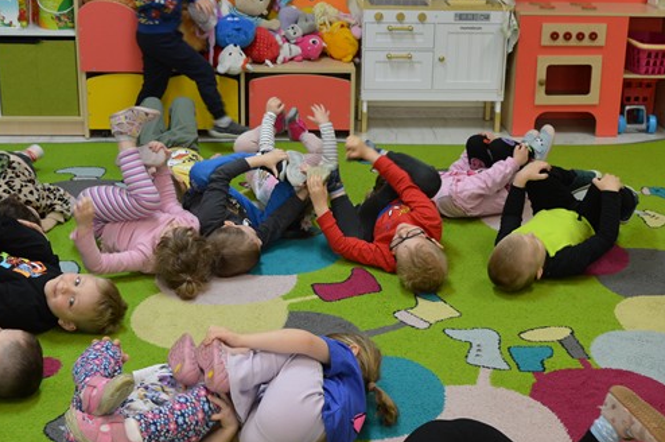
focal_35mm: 56
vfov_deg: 24.1
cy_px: 203
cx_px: 354
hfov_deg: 35.7
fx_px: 1033
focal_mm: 18
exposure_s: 1/60
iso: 400
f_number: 4
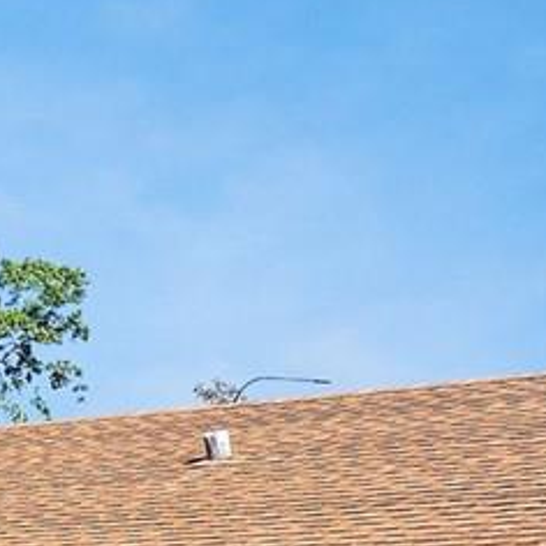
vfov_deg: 12.6
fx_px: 2463
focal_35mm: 138
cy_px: 398
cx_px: -641
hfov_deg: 11.1
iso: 12
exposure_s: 1/1100
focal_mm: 6.3
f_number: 1.7
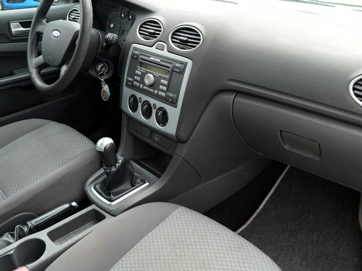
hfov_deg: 56.3
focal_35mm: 32
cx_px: 222
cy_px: 106
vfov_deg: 43.9
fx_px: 335
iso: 100
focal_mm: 24
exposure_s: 1/80
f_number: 4.5
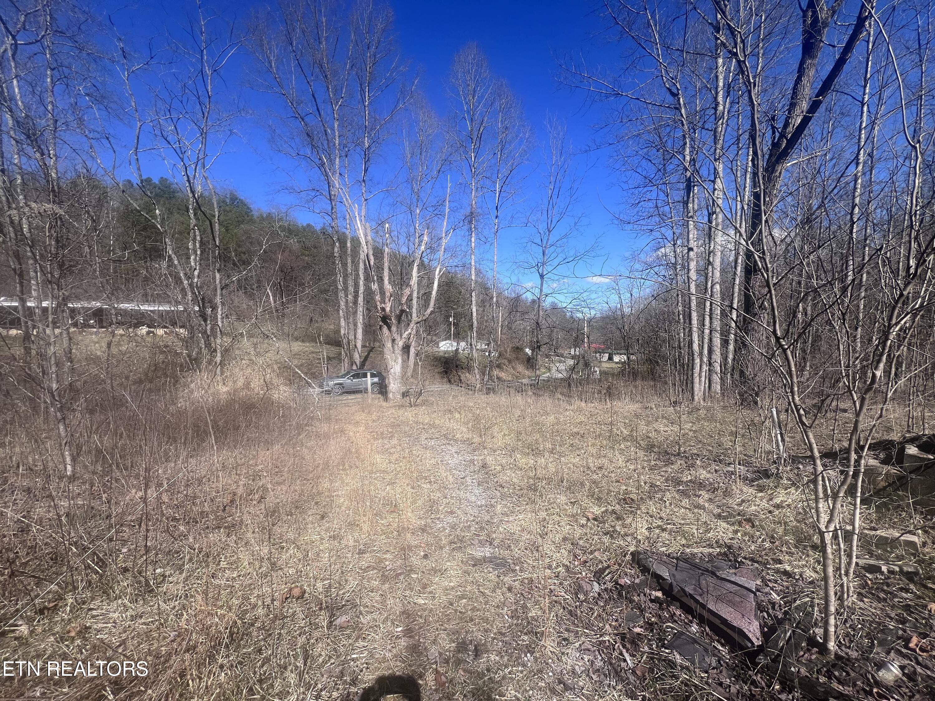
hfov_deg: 106.2
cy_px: 350
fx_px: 351
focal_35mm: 13
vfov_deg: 89.9
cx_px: 468
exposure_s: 1/1531
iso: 32
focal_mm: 1.57
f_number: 1.8
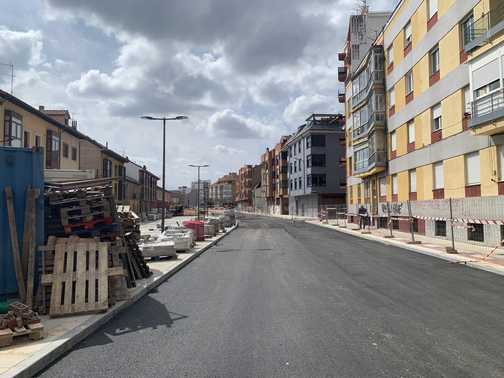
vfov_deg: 53.1
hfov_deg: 67.3
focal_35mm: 26
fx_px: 379
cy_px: 189
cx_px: 252
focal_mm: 4.25
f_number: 1.8
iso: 25
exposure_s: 1/5405
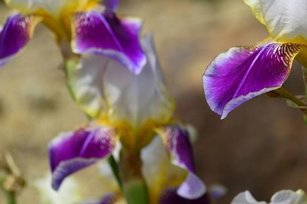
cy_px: 62
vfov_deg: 5.0
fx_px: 2333
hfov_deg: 7.5
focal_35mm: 274
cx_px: 186
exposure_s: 1/400
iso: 100
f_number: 4.5
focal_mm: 110
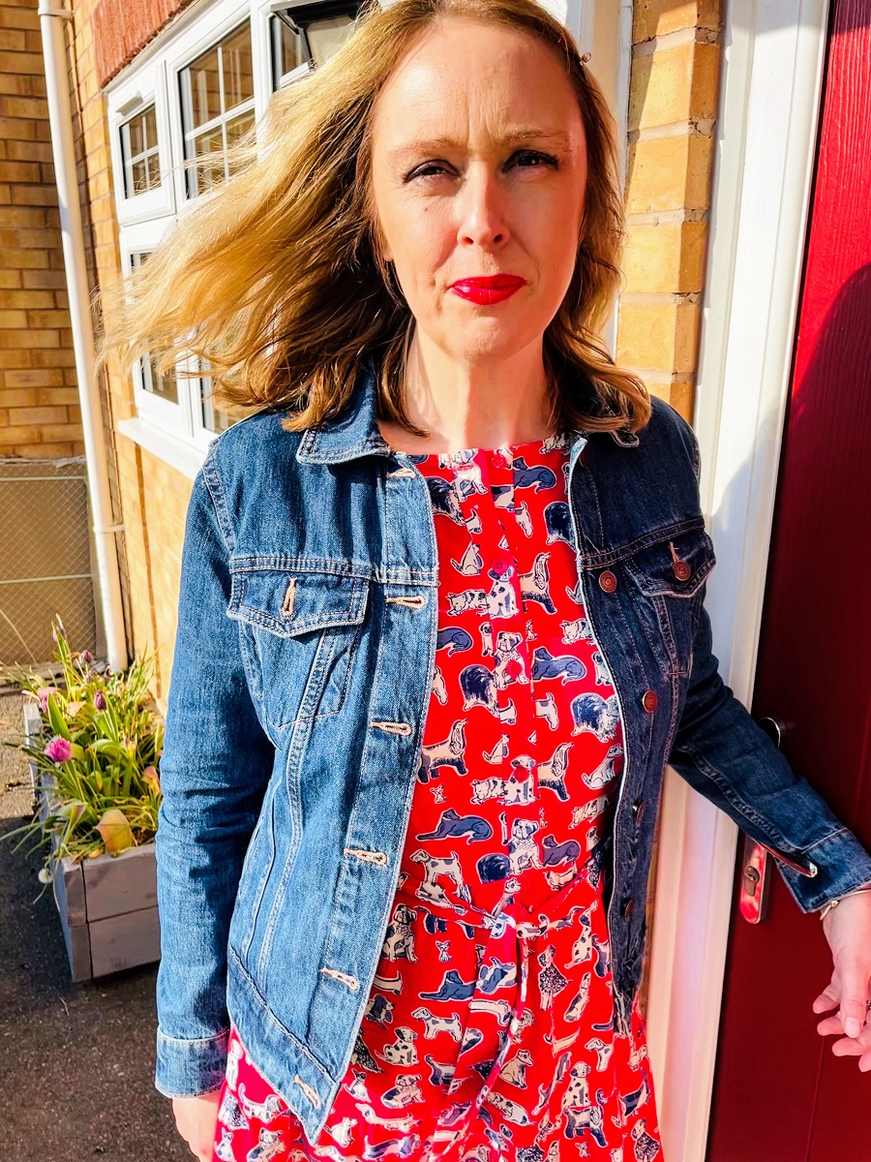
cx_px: 436
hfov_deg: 53.1
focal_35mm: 26
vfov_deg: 67.3
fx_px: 872
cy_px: 581
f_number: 1.6
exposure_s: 1/1984
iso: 32
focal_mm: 4.2
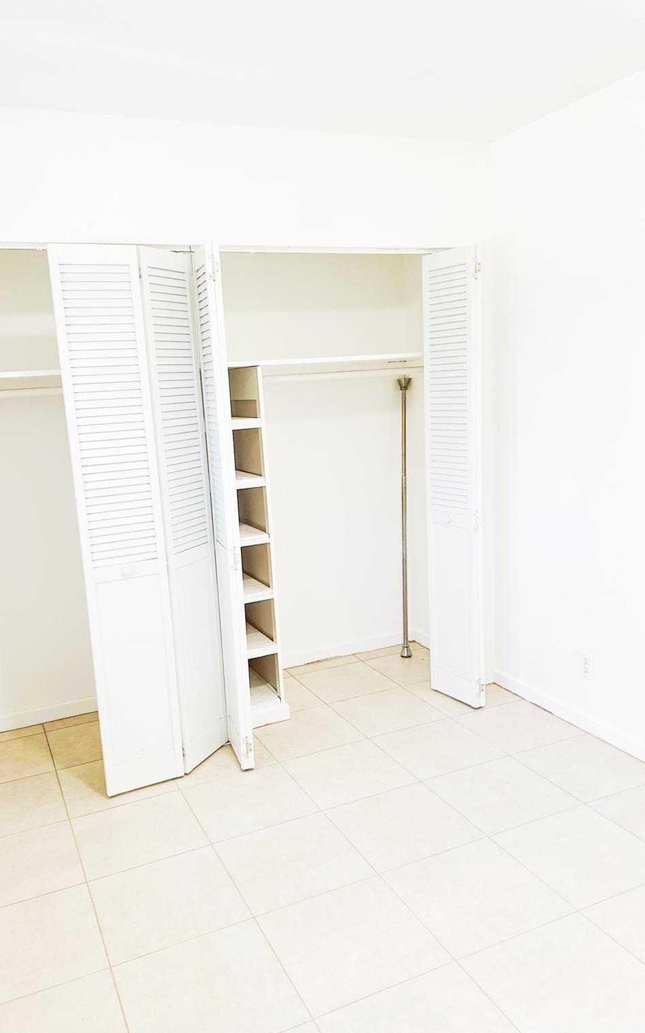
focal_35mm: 28
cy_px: 518
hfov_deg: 44.5
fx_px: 788
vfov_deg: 66.5
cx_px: 294
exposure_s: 1/120
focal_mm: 5.7
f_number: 1.5
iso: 125
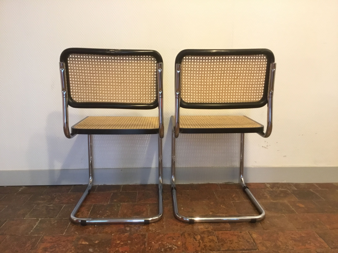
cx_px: 169
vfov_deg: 45.4
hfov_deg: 58.4
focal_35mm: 31
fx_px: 303
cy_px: 126
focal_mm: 3.3
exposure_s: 1/33
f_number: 2.4
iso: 160
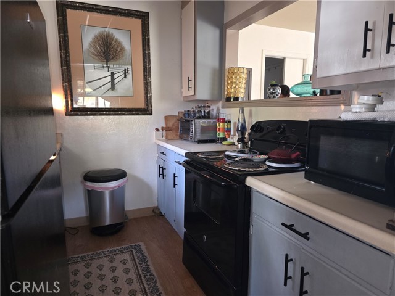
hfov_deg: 73.9
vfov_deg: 58.9
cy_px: 148
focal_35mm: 23
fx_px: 262
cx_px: 198
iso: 1250
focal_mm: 6.3
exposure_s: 1/12
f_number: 1.7
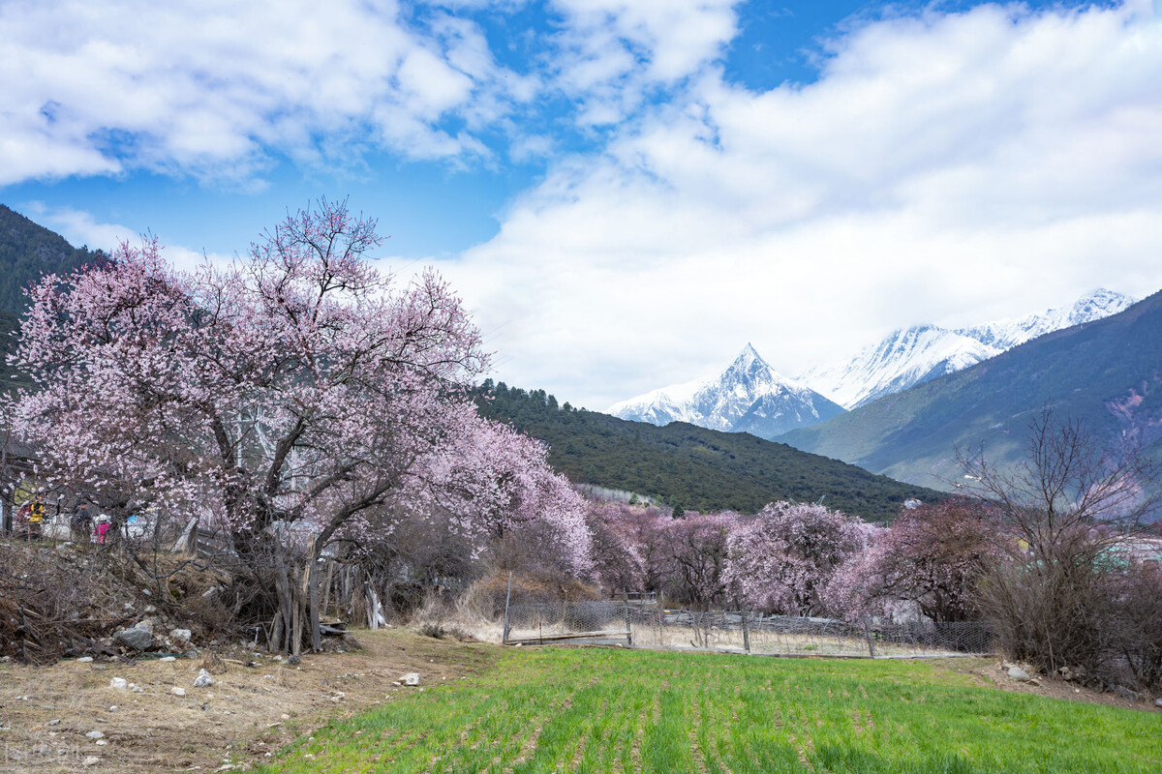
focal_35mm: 35
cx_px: 581
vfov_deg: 37.9
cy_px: 387
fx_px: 1130
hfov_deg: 54.4
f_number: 5.6
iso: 100
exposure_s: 1/250
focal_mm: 35
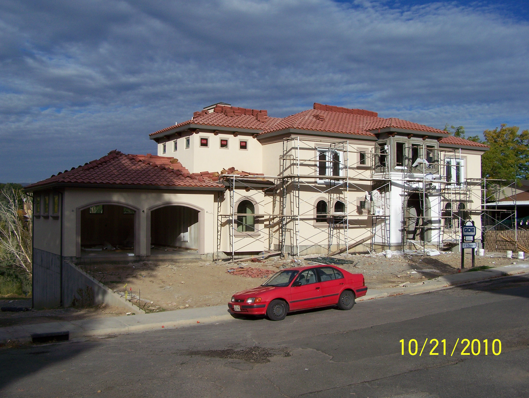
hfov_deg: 48.9
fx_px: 581
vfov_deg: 37.8
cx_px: 264
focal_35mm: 38
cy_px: 199
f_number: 5.6
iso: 80
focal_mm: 6.3
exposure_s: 1/1000
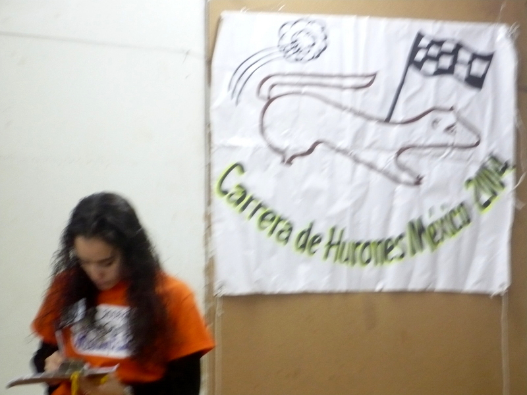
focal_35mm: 105
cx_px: 264
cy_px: 198
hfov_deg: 18.7
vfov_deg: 14.1
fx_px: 1599
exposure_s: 1/8
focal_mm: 17.4
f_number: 5
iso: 400
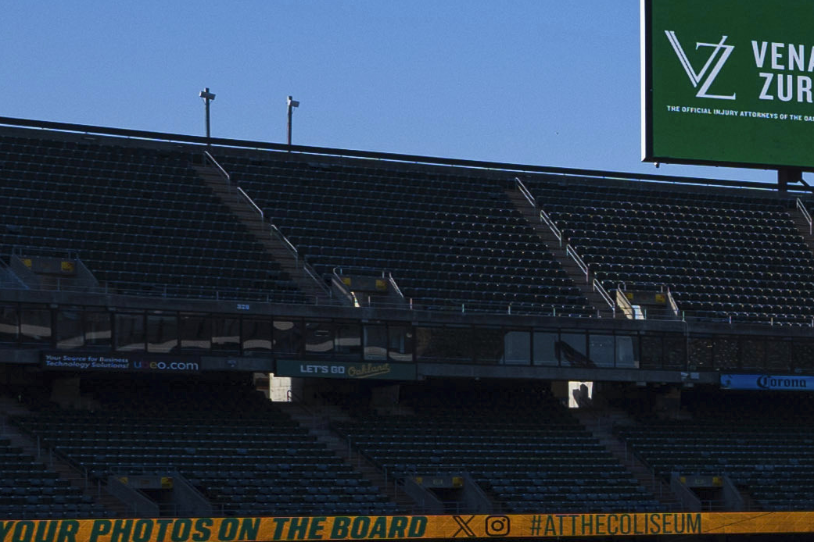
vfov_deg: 12.2
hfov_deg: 11.3
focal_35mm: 111
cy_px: 492
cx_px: 2426
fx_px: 2510
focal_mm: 14
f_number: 3.5
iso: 64
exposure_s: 1/2000
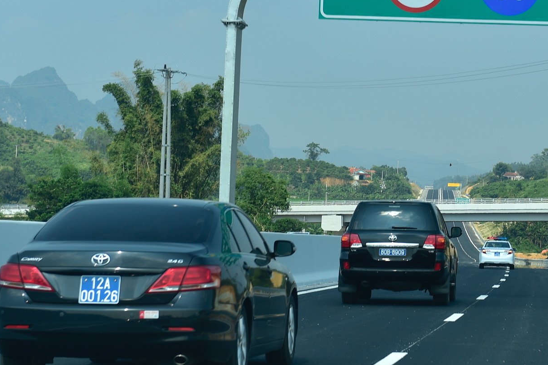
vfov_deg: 10.2
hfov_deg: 15.2
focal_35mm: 134
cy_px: 76
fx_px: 2039
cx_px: 442
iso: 50
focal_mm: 66
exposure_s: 1/250
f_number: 5
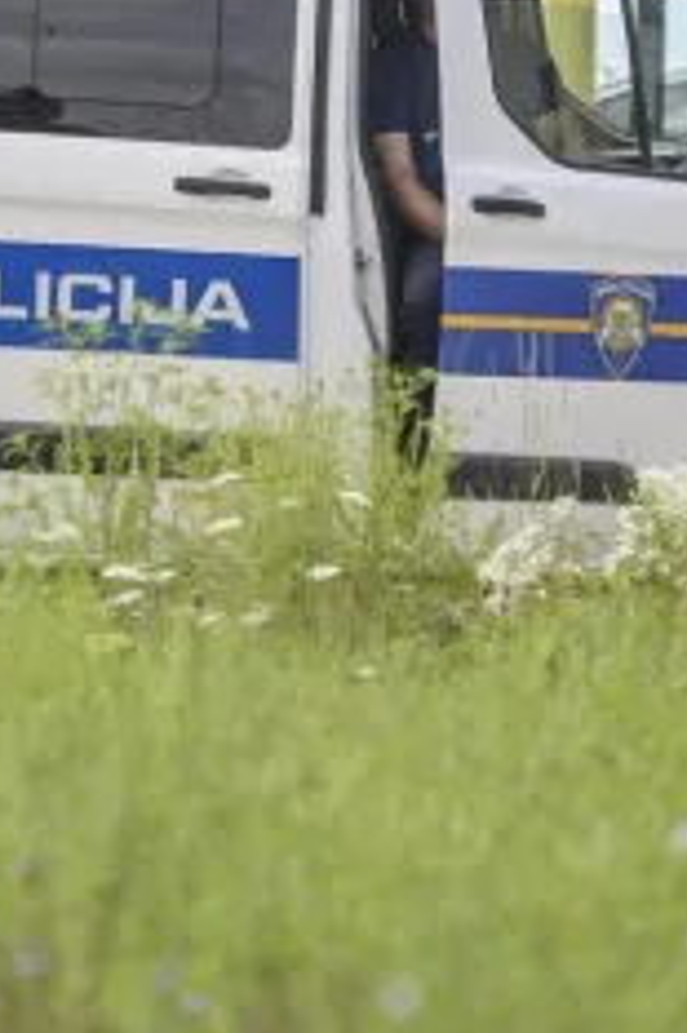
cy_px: 357
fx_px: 17801
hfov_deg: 2.2
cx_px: 279
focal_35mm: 621
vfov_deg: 3.3
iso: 100
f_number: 2.8
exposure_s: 1/1250
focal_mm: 190
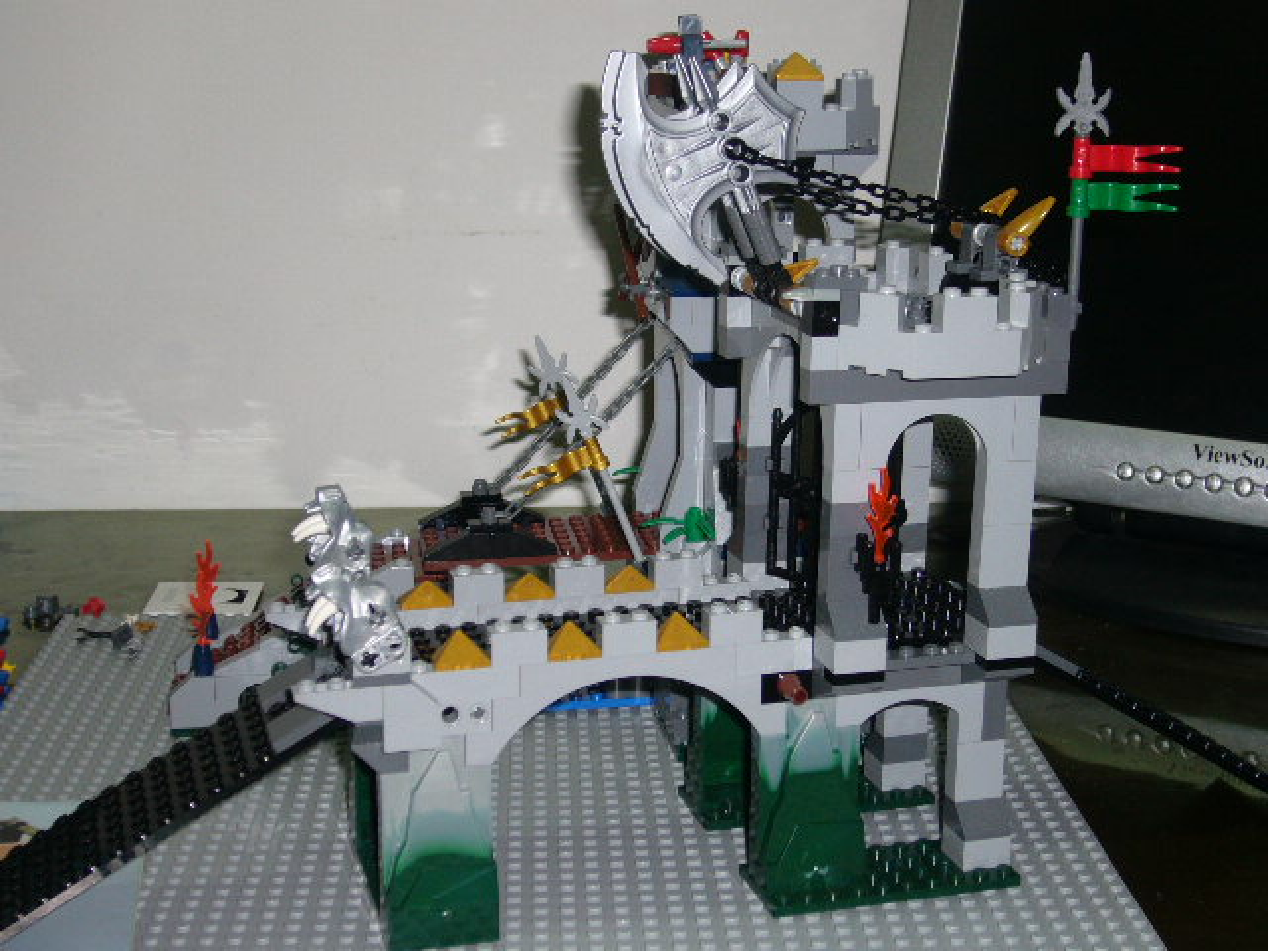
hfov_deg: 34.9
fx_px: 2015
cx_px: 634
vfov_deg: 26.6
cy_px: 476
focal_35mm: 55
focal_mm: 9.1
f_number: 3.5
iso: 100
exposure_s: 1/60
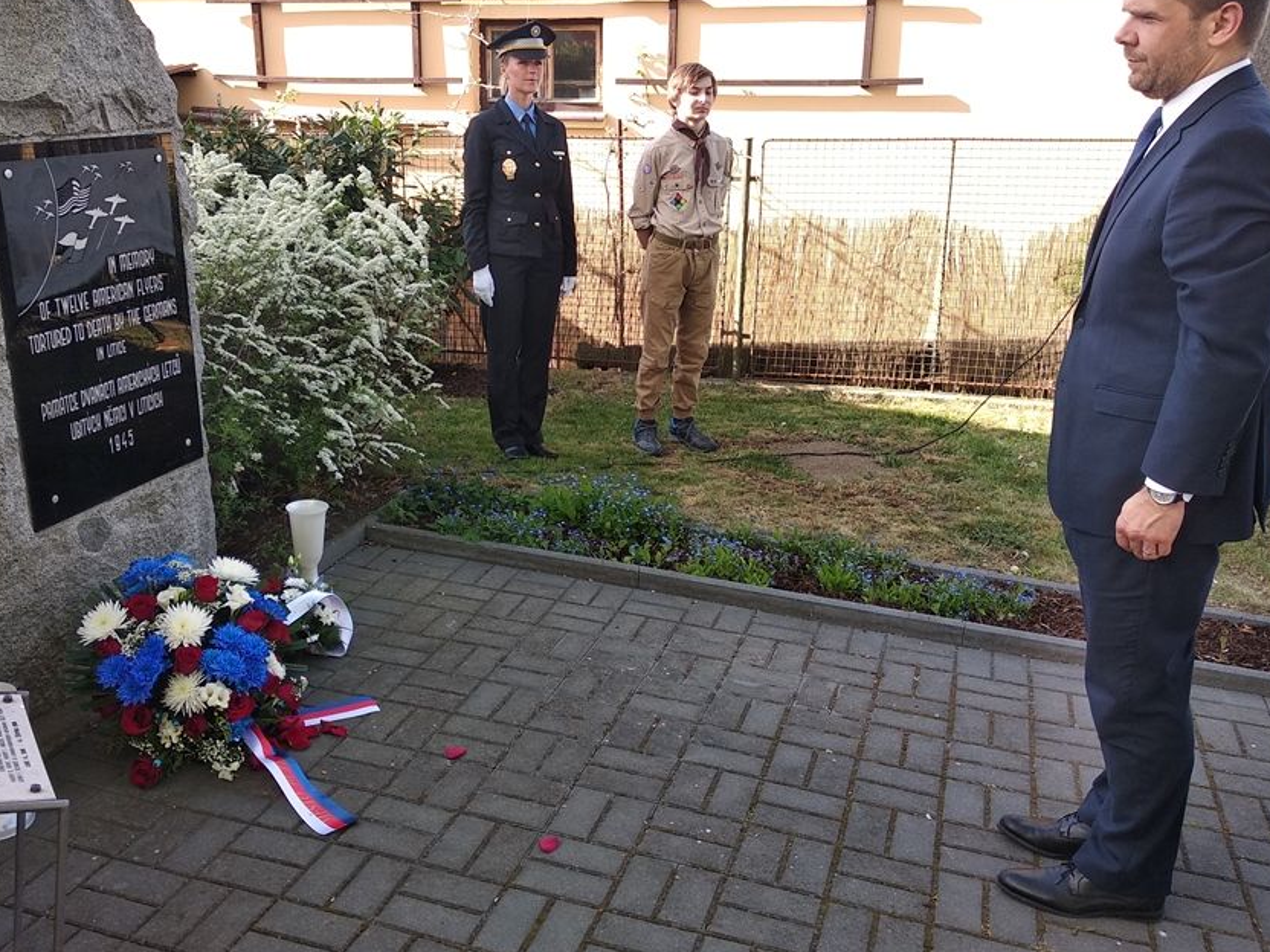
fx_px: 1174
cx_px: 554
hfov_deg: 56.6
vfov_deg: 44.1
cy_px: 442
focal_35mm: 32
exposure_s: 1/147
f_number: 2.2
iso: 100
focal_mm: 3.81
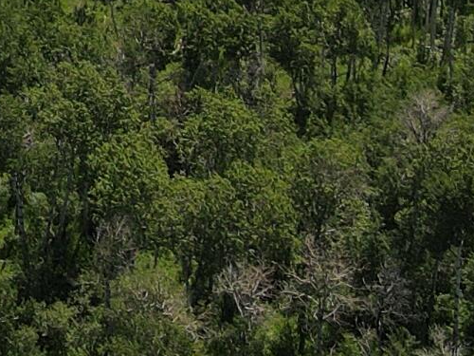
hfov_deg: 12.7
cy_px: -505
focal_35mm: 144
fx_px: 1972
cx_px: -331
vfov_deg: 9.2
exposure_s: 1/725
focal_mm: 4.5
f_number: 2.8
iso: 100
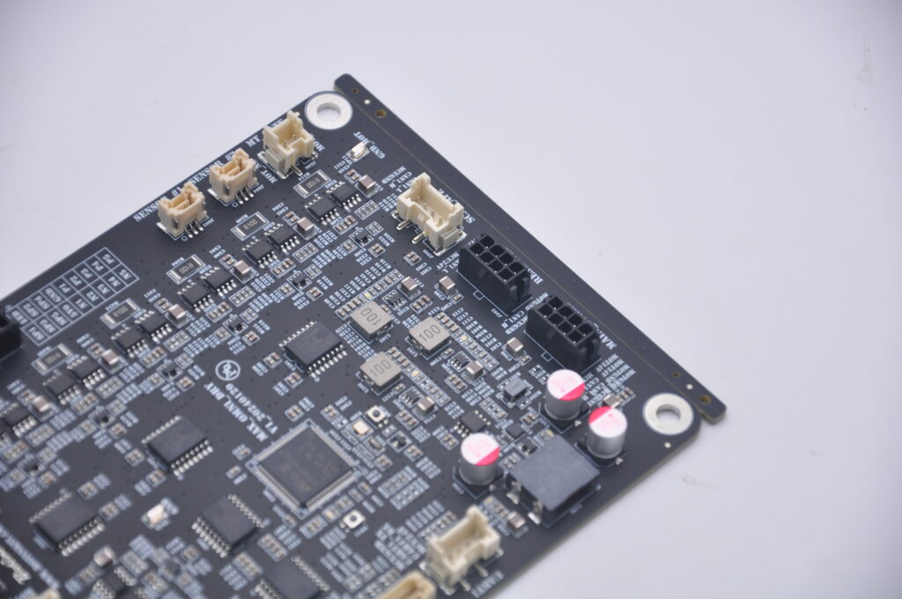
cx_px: 451
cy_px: 300
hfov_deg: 13.1
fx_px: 3941
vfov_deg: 8.7
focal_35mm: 158
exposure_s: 1/100
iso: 200
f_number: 5.6
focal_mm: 105
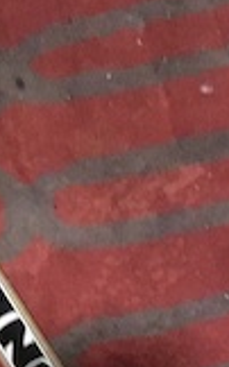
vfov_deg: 11.6
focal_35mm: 152
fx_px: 1521
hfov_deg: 8.6
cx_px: 118
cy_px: 843
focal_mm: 4.15
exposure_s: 1/15
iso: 320
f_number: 2.2
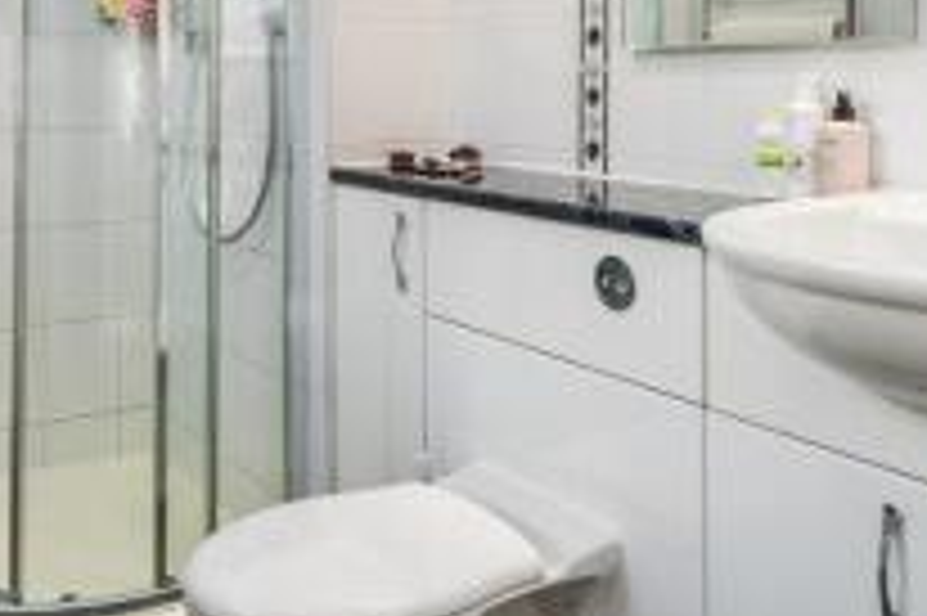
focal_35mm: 37
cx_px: 333
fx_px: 952
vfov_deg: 34.5
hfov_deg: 51.2
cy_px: 101
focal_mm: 10.8
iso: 160
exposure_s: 1/25
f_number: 7.1
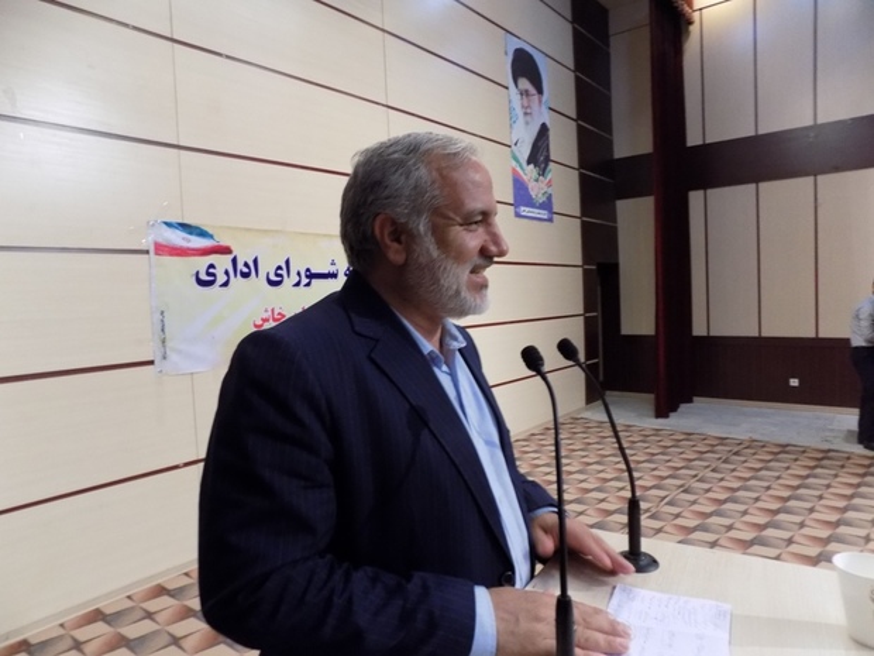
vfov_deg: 58.9
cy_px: 328
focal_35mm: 23
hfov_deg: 73.9
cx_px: 437
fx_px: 581
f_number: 3.1
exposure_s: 1/30
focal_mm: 4
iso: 360
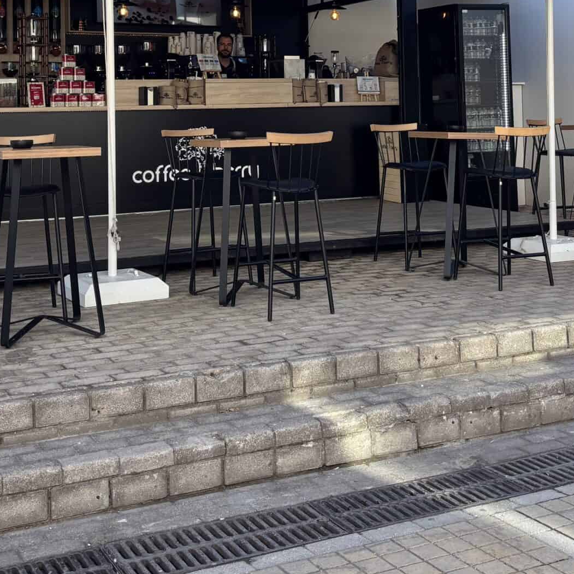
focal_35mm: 56
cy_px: 73
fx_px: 1051
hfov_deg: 30.6
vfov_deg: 29.5
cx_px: 284
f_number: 1.6
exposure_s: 1/865
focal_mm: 5.96
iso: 50
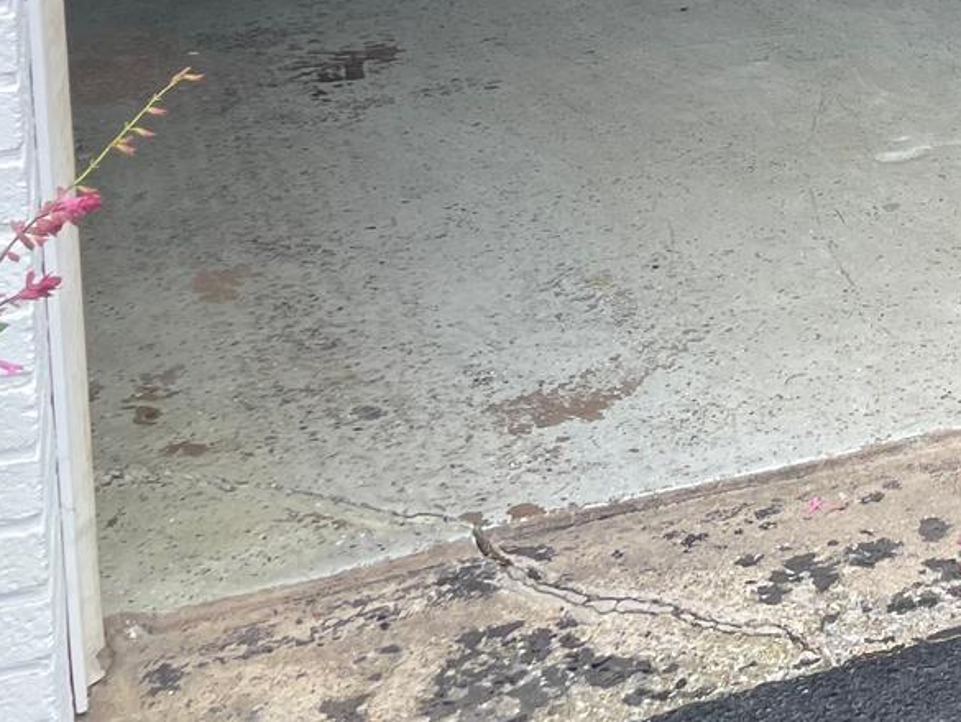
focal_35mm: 91
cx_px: 1467
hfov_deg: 18.8
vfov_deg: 15.2
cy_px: -327
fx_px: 2527
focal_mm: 4.2
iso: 32
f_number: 1.6
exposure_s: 1/606
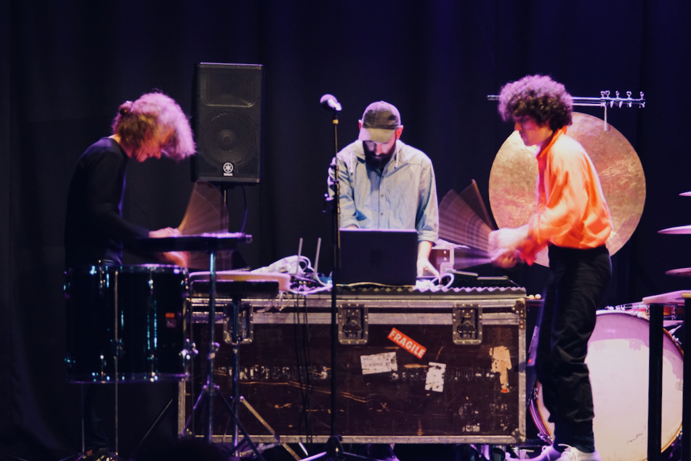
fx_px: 2879
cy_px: 230
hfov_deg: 13.7
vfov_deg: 9.2
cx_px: 346
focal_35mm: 150
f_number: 2.8
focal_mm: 100
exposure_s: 1/8
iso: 3200
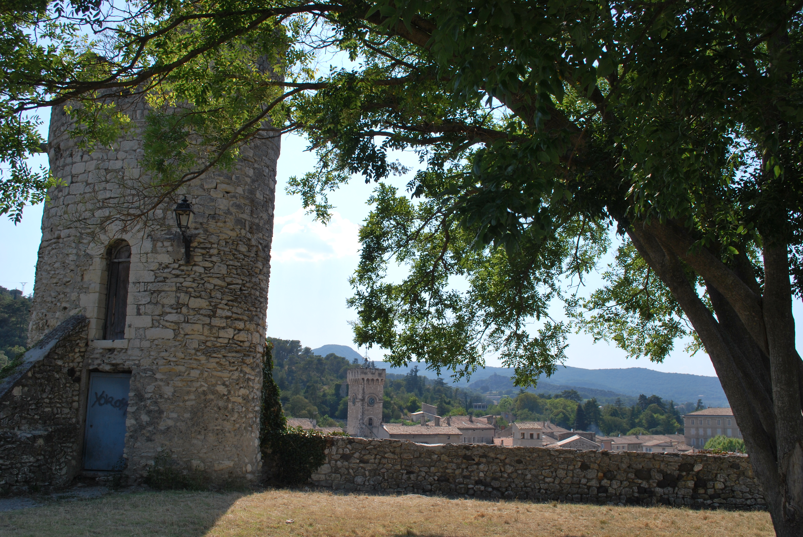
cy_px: 268
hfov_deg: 57.2
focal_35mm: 33
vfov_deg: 40.1
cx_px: 402
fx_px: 737
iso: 100
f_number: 9
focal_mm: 22
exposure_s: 1/320
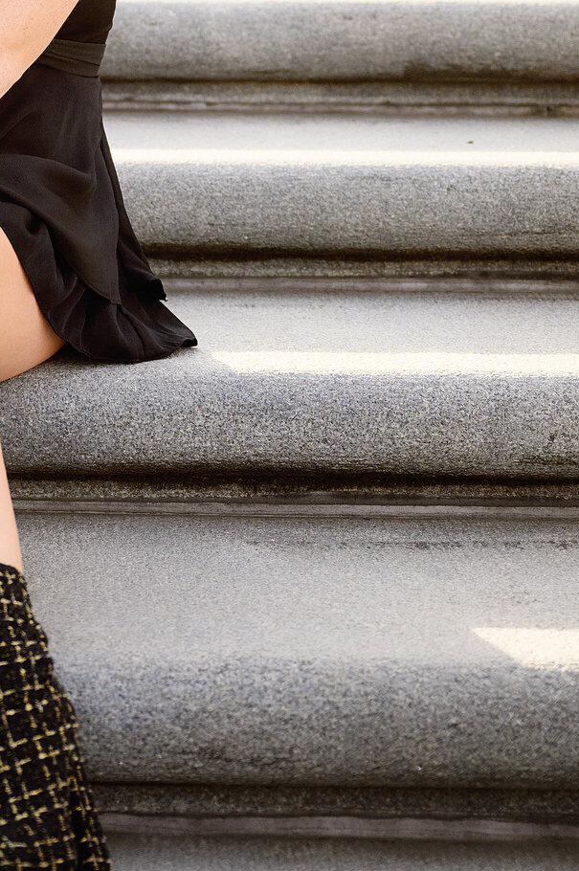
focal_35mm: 111
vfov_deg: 17.8
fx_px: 2683
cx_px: -130
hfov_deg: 12.0
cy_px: -82
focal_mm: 42
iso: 250
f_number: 2.8
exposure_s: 1/1600
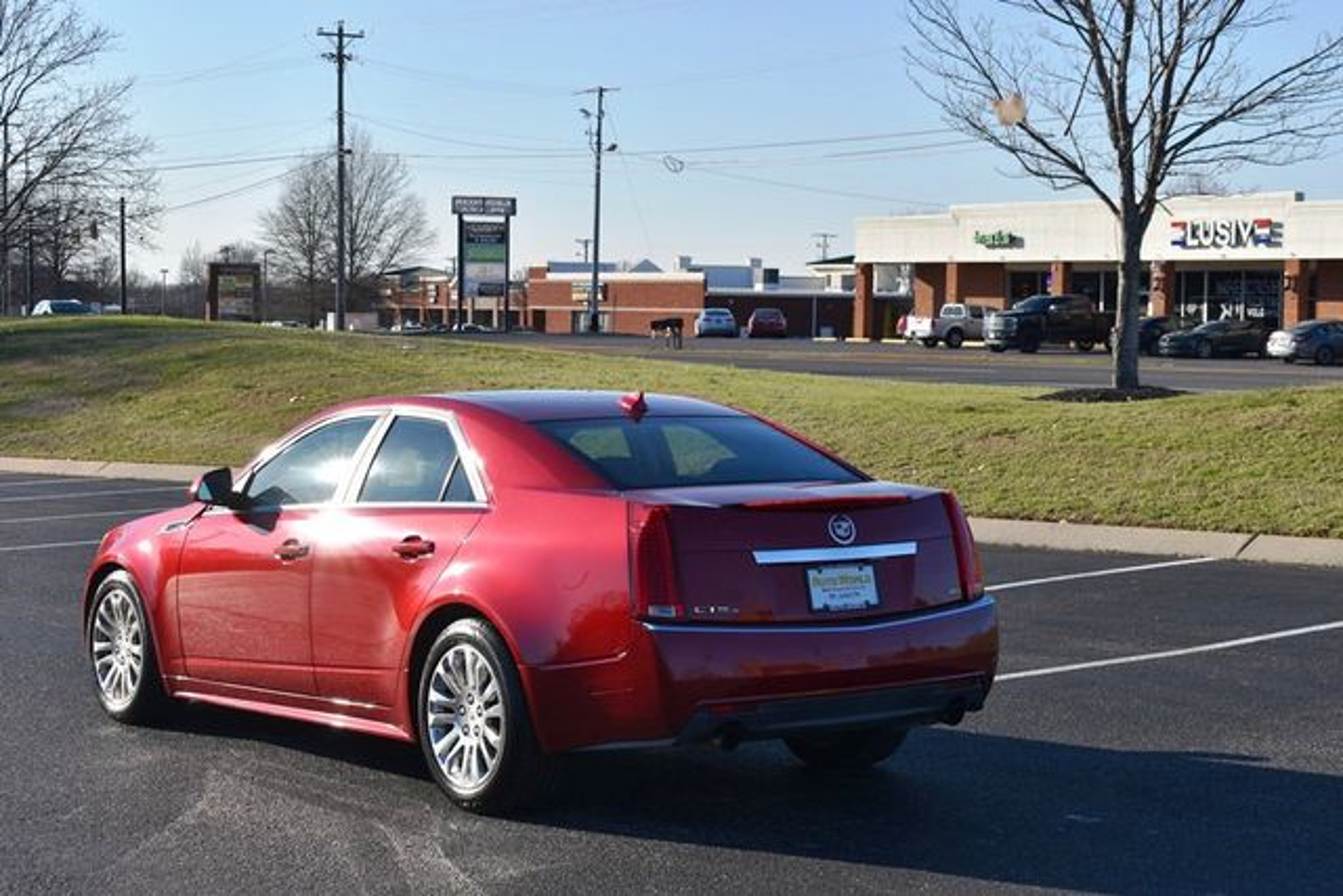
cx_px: 672
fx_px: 2575
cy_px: 448
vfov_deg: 19.7
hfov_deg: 29.2
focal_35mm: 69
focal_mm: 46
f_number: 9
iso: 100
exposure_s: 1/320
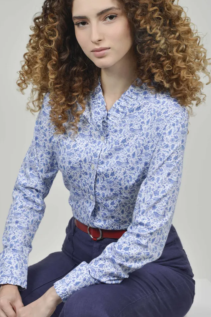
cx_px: 90
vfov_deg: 16.3
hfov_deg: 10.9
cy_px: 151
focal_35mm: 126
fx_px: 1106
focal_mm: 100
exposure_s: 1/125
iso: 200
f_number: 10
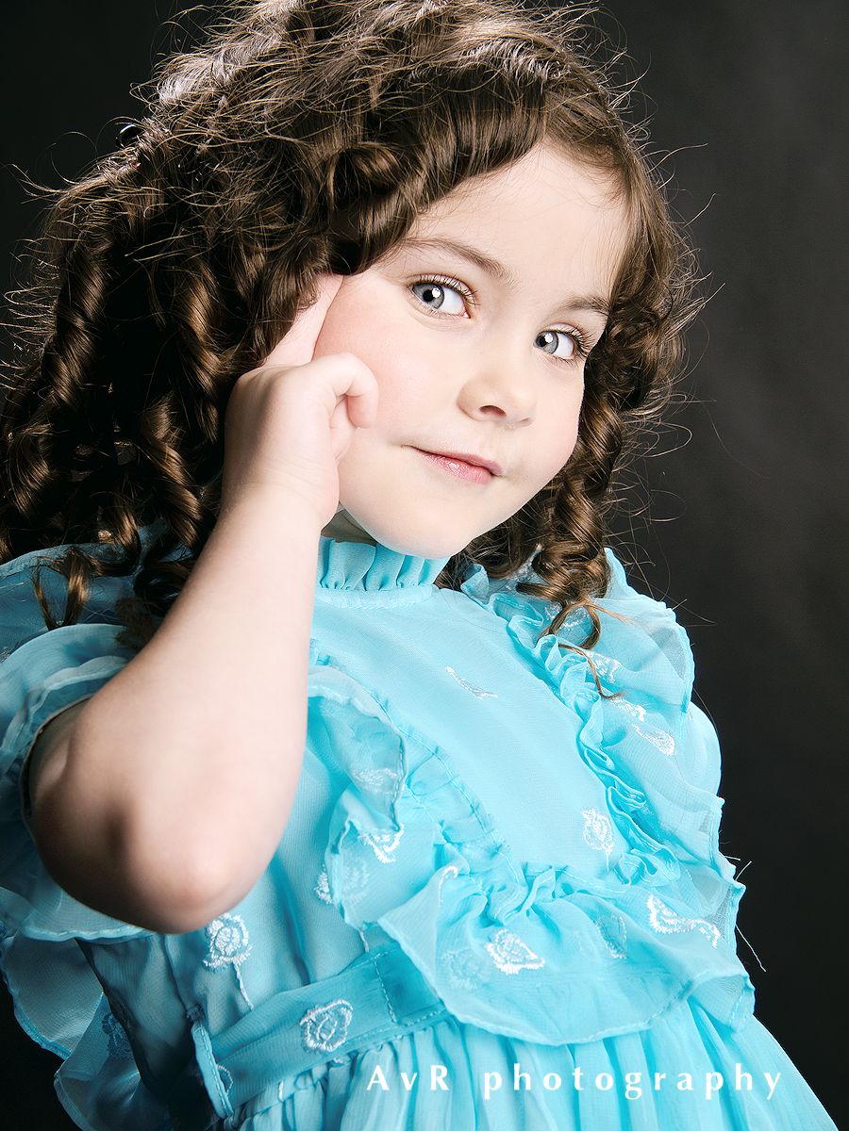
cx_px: 424
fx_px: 3532
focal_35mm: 108
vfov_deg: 18.2
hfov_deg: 13.7
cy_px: 566
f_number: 6.3
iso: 100
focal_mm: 54
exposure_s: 1/125
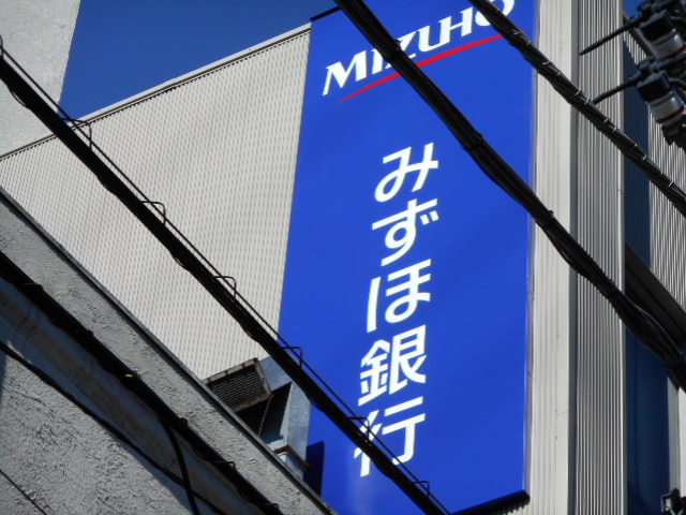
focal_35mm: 134
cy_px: 258
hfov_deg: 14.7
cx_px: 343
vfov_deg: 11.1
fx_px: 2656
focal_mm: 23.9
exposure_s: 1/400
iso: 80
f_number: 6.1
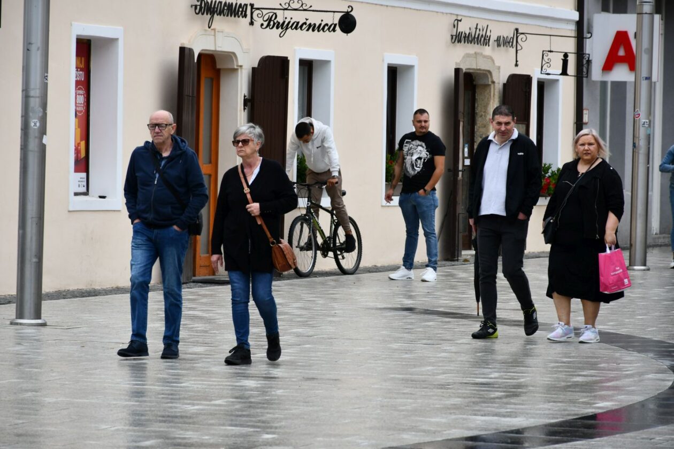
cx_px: 337
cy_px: 224
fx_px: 3651
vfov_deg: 7.0
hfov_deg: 10.5
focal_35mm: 195
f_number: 8
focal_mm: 130
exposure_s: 1/250
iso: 200
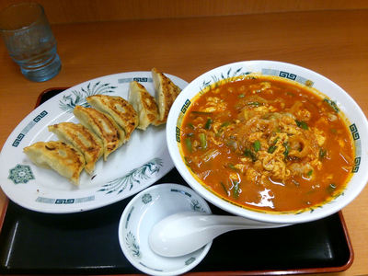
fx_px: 319
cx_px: 184
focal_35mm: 30
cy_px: 138
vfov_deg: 46.8
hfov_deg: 60.0
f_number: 1.94
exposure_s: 1/59
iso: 64
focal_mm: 4.06
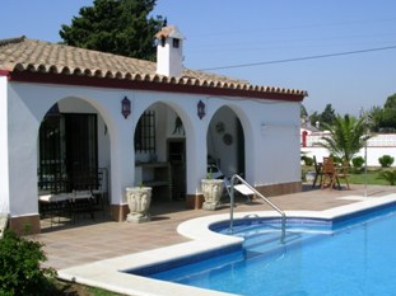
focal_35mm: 50
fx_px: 572
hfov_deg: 38.1
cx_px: 226
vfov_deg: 29.1
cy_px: 142
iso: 50
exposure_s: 1/444
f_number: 5.6
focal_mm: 5.8
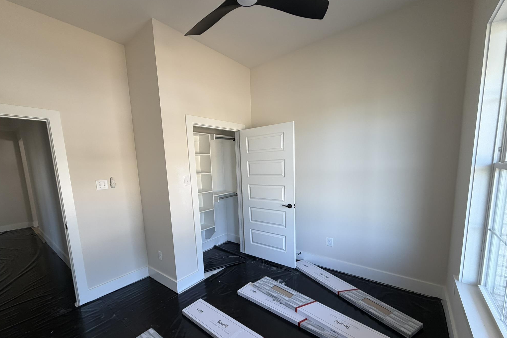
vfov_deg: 76.9
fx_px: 211
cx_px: 250
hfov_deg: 100.4
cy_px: 193
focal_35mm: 15
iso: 160
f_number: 2.2
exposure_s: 1/121
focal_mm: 2.22
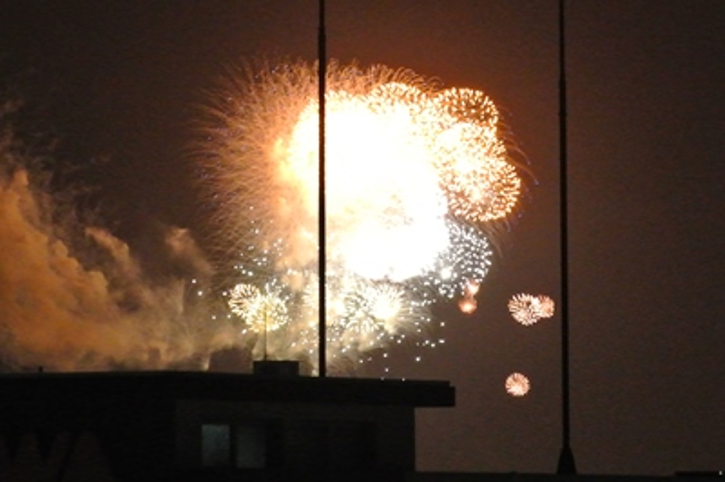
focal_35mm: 297
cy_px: 241
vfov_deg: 4.6
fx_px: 5976
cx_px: 362
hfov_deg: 6.9
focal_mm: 110
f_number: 5.6
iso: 3200
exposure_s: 1/15
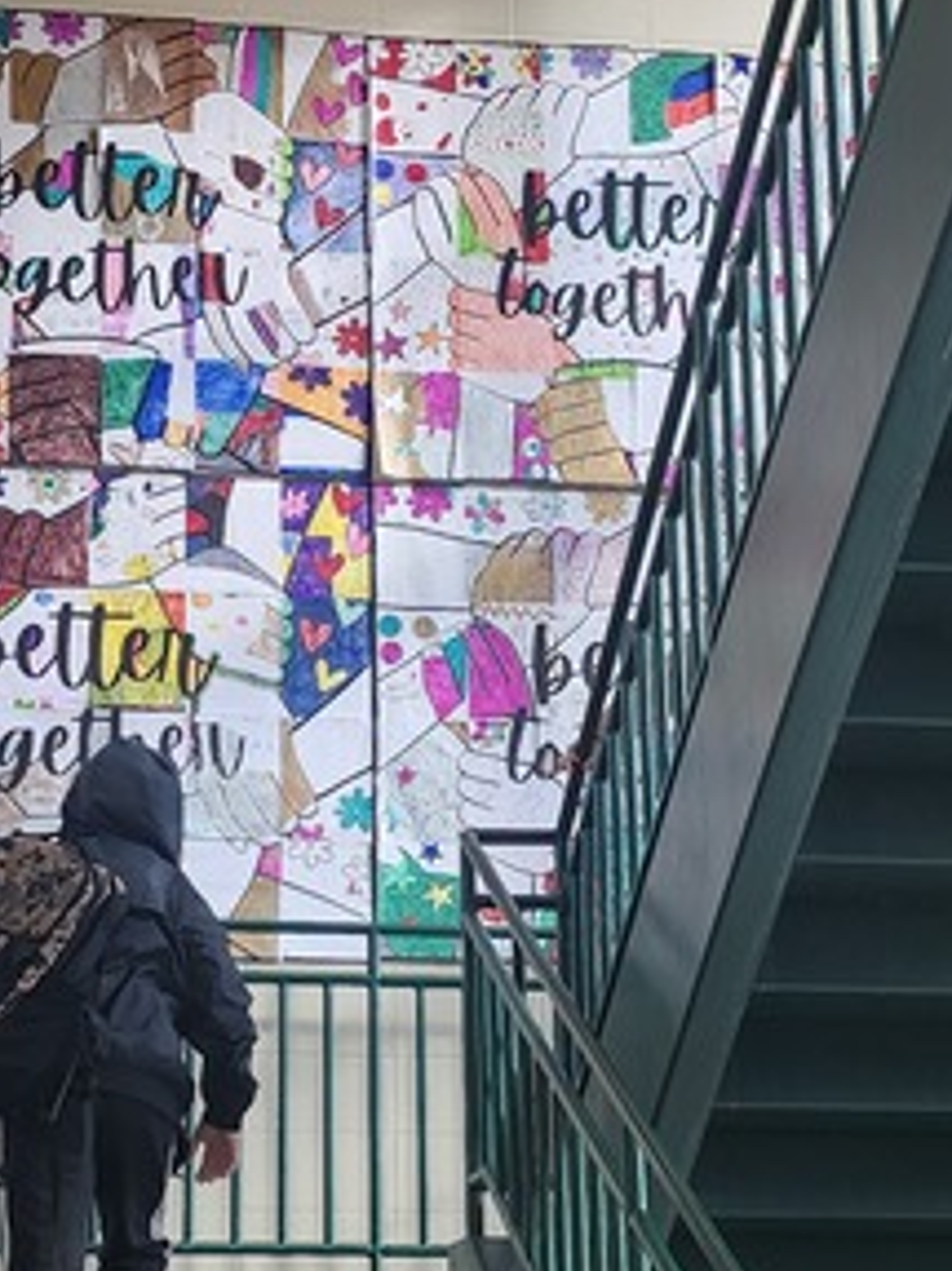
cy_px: 678
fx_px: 3009
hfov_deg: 17.9
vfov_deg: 23.8
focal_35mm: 82
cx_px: 319
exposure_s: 1/180
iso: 64
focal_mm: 6.4
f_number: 1.8
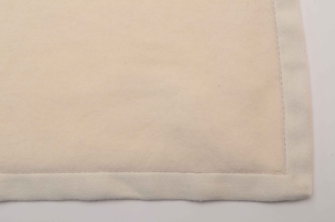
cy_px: 111
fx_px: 474
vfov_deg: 26.4
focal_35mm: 51
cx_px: 168
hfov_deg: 39.0
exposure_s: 1/160
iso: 100
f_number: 29
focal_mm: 34
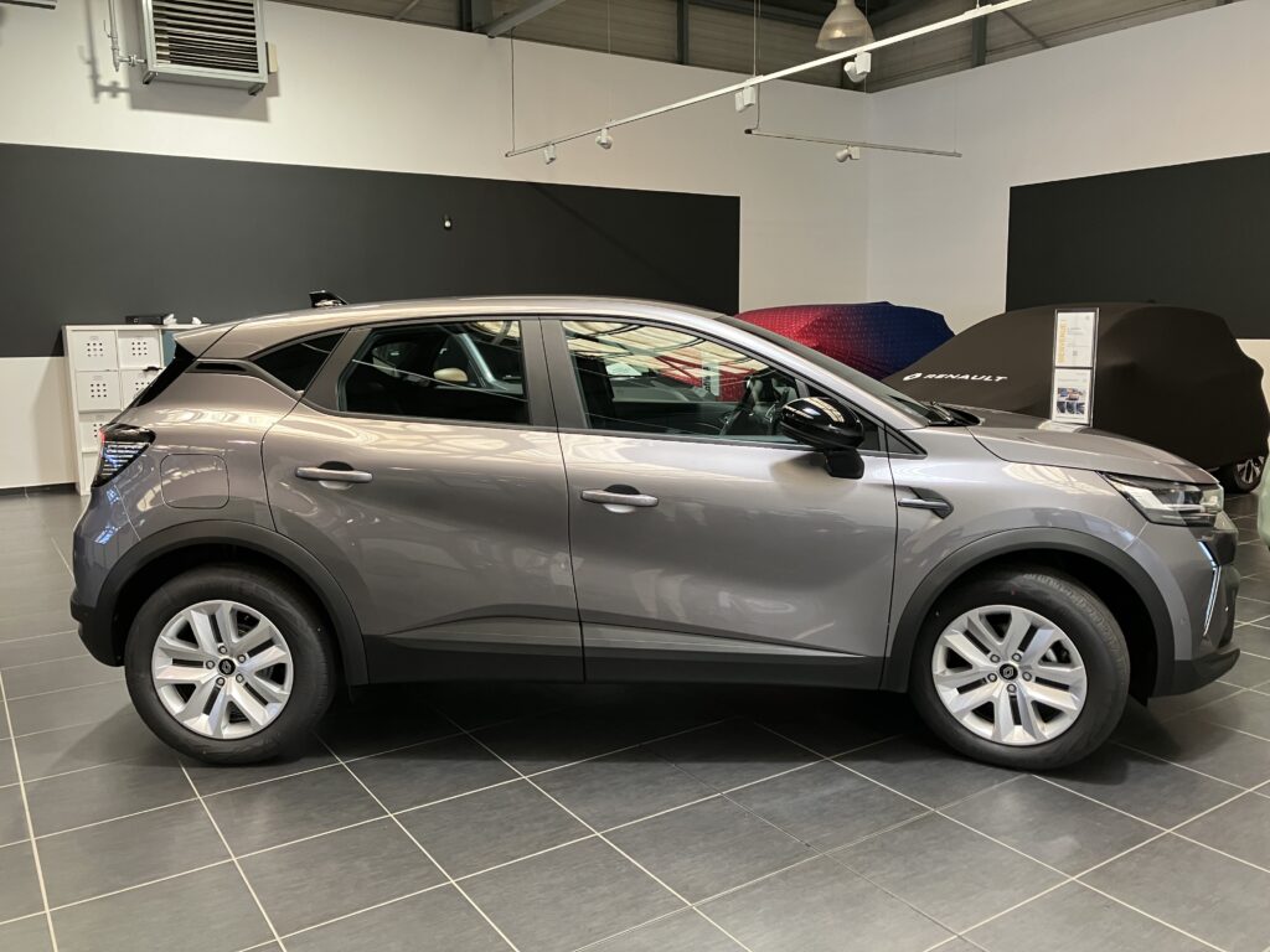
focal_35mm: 28
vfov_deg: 49.7
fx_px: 1027
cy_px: 476
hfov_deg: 63.4
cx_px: 635
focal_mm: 3.99
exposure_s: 1/50
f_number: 1.8
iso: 125
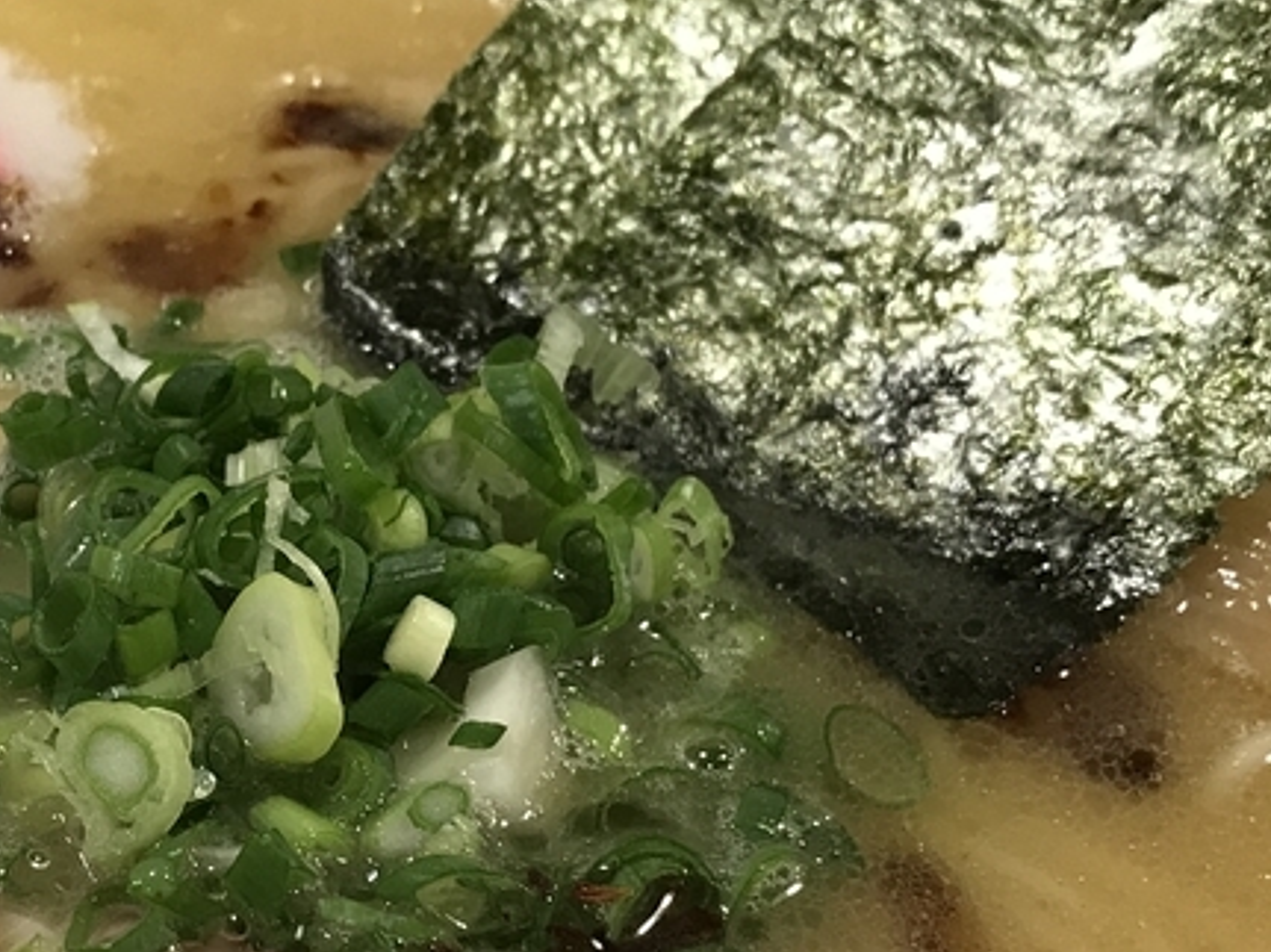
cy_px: 805
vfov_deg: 18.7
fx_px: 2863
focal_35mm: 78
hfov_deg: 24.6
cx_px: 227
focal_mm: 3.99
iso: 40
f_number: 1.8
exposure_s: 1/20
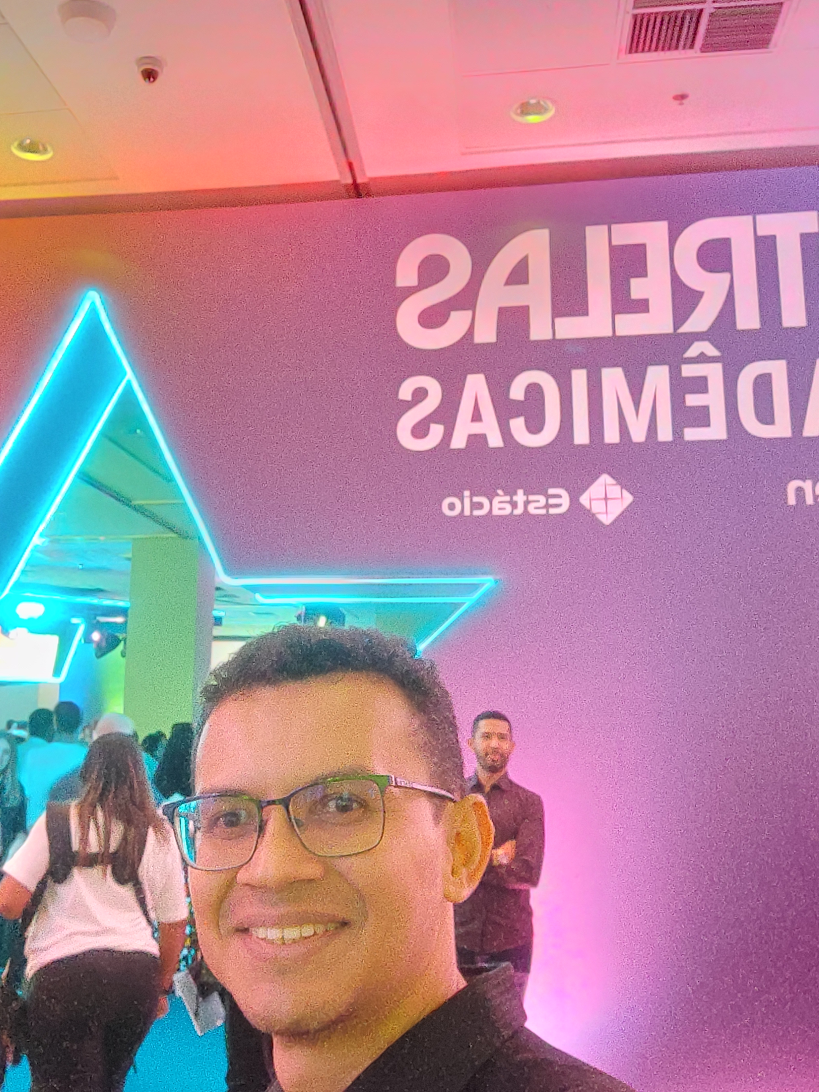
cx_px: 300
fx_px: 852
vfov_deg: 65.3
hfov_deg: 50.8
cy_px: 508
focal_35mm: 27
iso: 433
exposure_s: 1/17
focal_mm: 3.26
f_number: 2.45
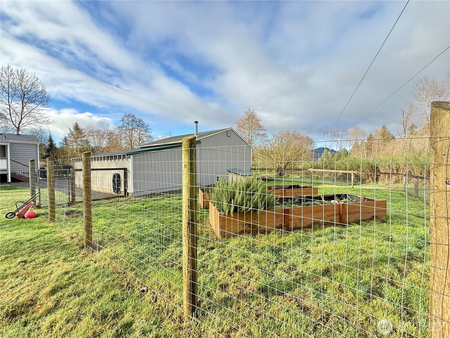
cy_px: 169
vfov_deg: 85.7
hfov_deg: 102.1
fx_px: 182
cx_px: 225
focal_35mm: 14
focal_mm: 2.22
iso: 64
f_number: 2.2
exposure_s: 1/220
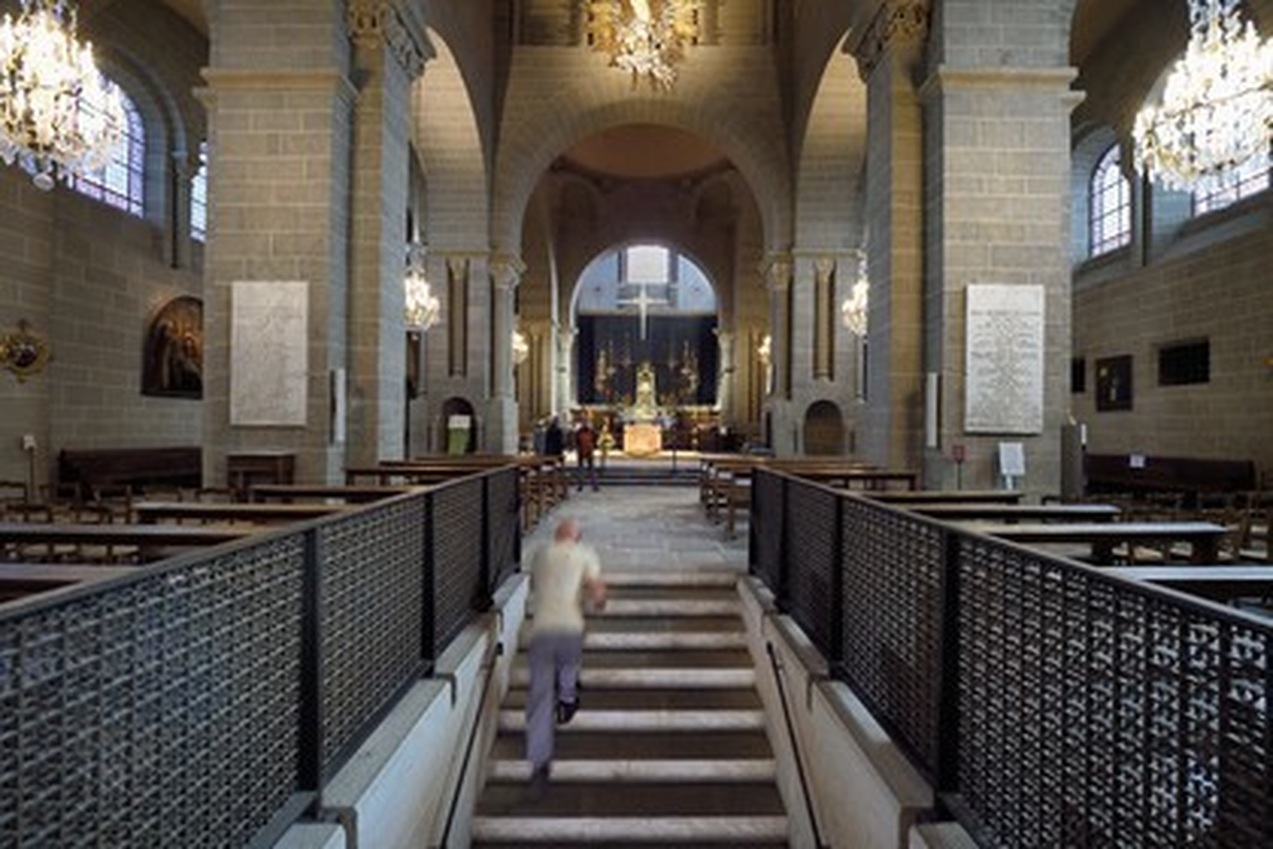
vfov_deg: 81.2
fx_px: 495
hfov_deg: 104.3
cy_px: 424
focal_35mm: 14
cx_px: 636
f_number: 8
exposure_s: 1/10
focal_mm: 14
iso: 1600
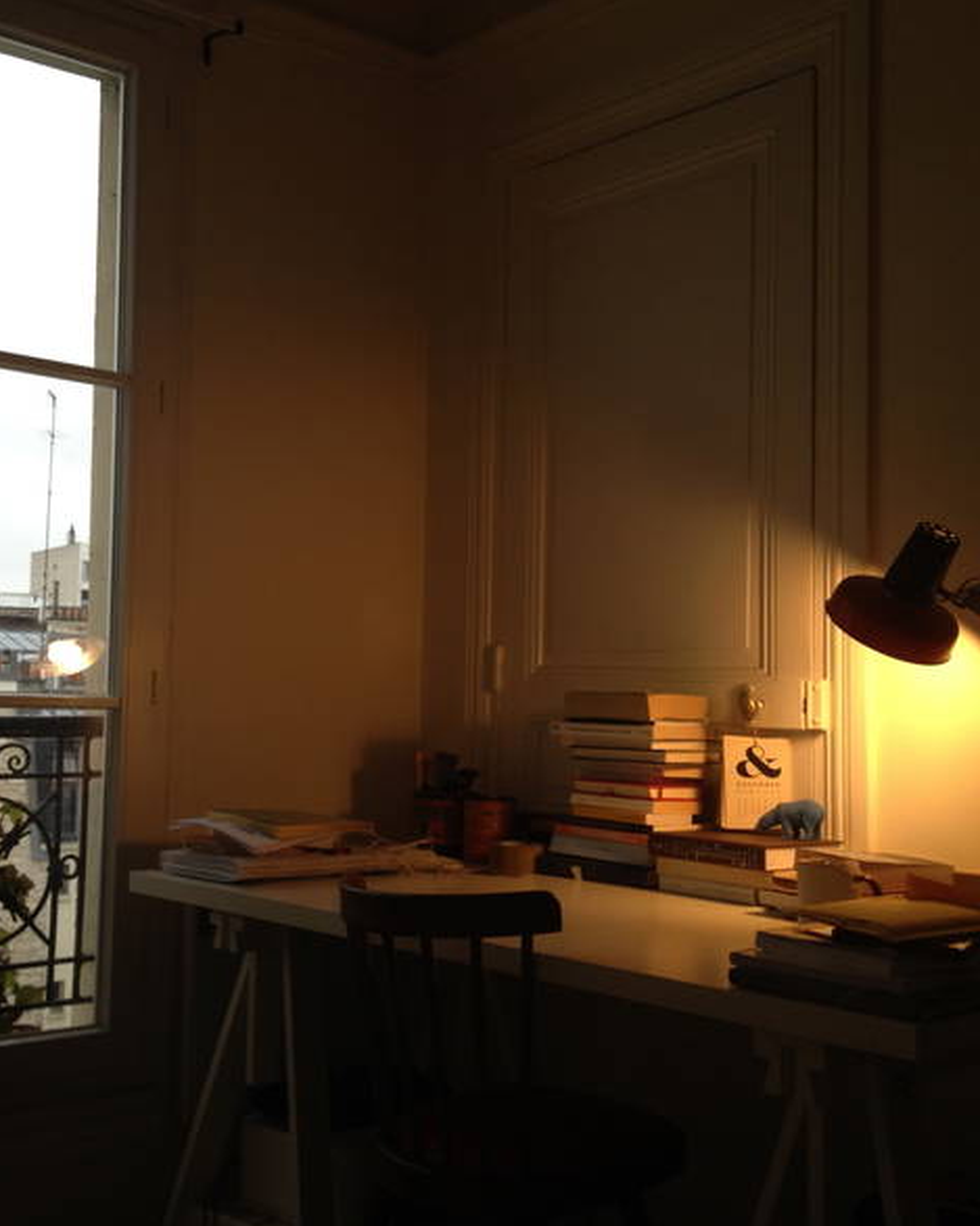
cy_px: 614
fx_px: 1669
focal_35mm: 46
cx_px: 403
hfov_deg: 32.6
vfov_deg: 40.4
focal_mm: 4.28
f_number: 2.4
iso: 50
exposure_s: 1/76
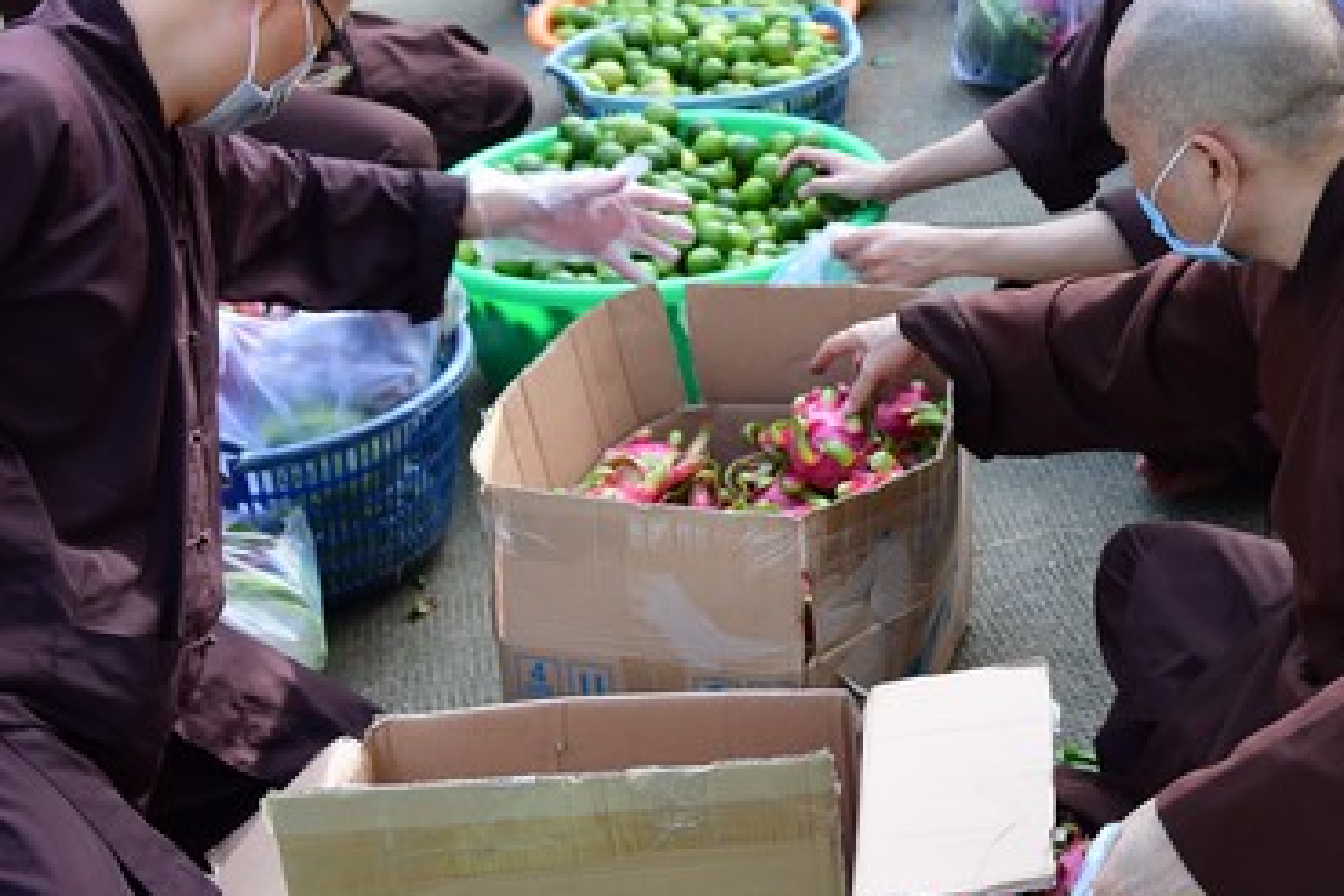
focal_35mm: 67
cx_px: 1096
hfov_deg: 29.3
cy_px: 273
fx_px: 2501
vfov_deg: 20.2
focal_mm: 38
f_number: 5.6
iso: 500
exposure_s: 1/160
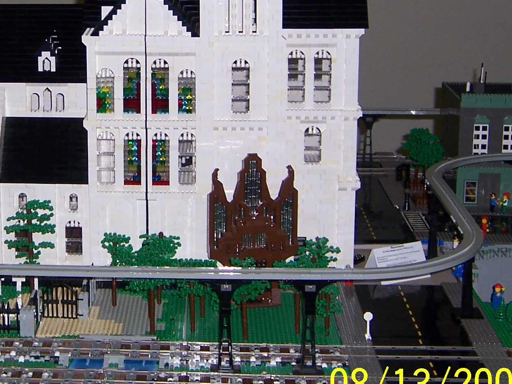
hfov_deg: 23.0
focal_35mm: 83
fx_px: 1228
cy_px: 92
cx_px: 61
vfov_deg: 17.7
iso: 80
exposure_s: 1/60
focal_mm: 6.7
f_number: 3.4
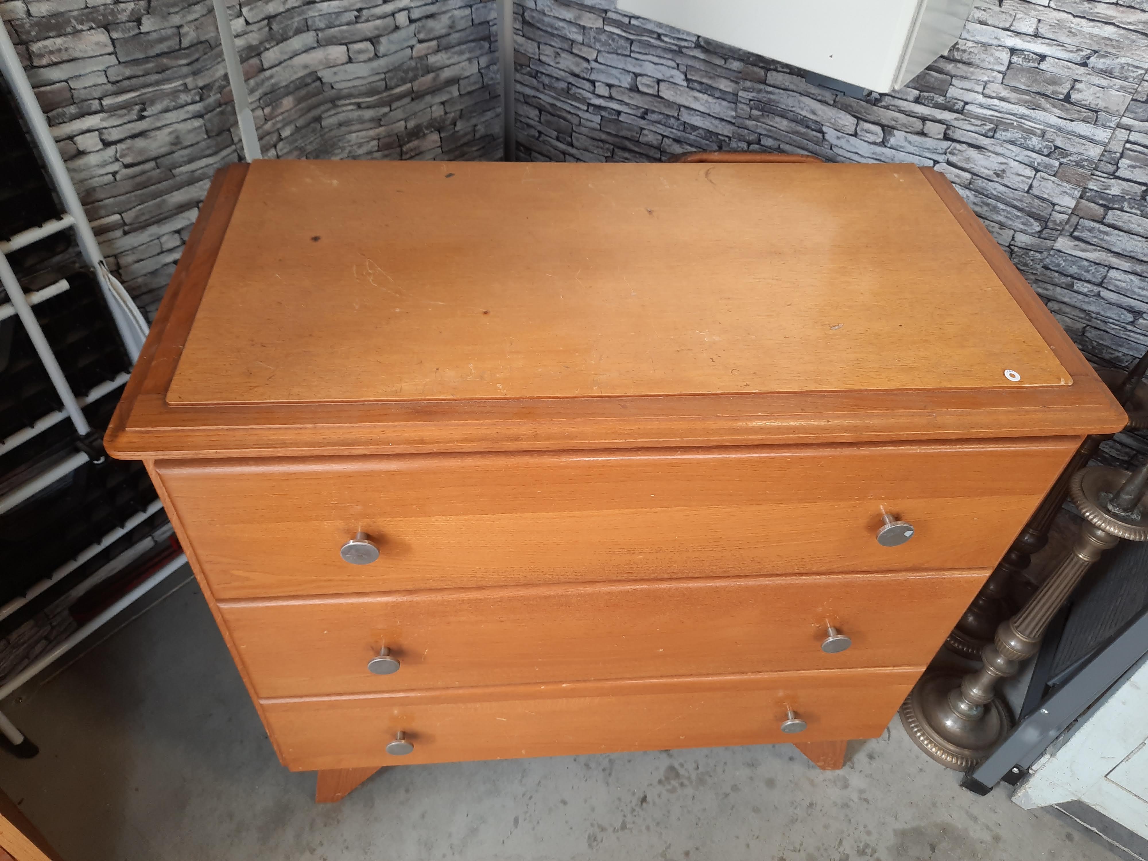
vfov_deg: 54.9
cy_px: 430
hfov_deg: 69.4
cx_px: 574
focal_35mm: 25
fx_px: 829
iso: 100
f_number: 2
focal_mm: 4.6
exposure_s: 1/50
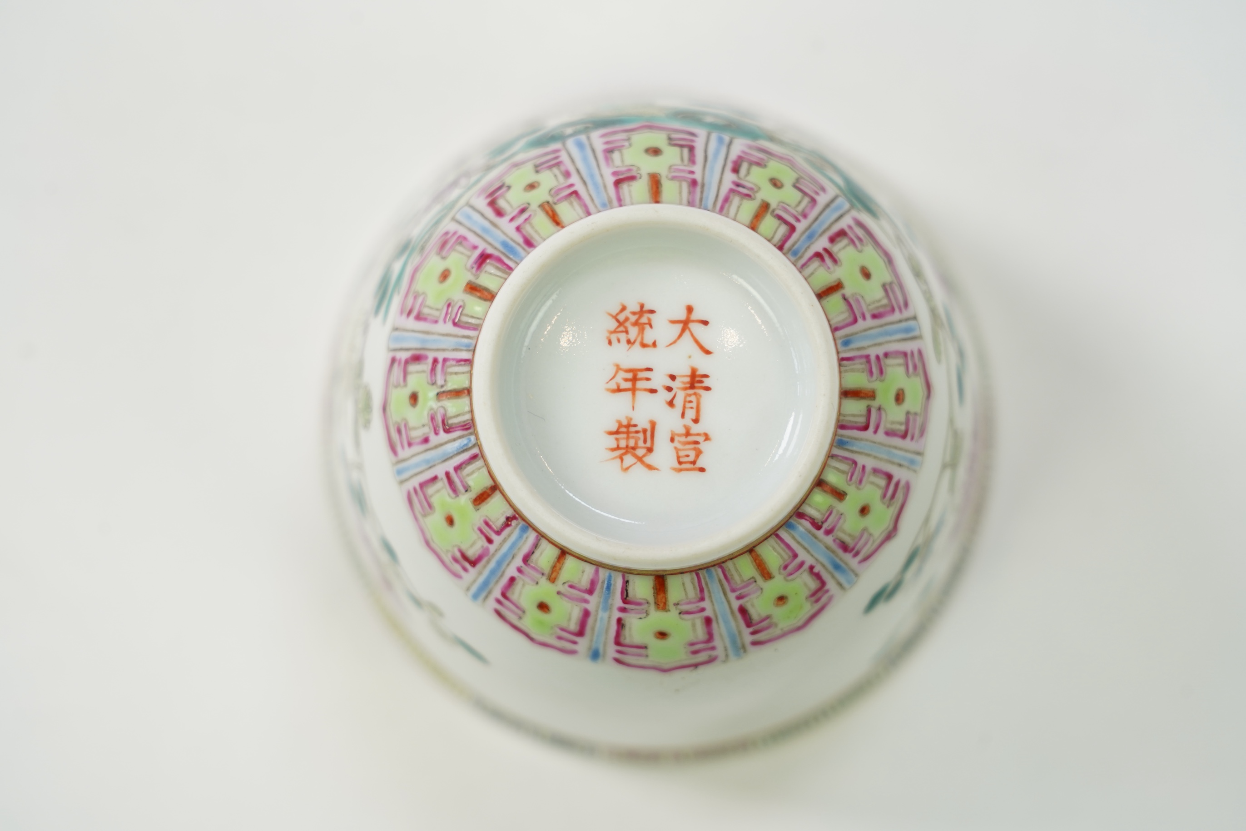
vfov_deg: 13.0
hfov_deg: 19.5
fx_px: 3634
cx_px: 623
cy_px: 416
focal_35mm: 105
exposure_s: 1/125
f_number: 7.1
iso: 500
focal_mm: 105
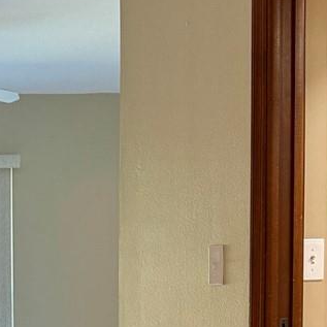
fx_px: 1144
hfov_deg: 14.8
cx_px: -202
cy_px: 407
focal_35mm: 107
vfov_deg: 15.6
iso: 250
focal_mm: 6.76
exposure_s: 1/120
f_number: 1.78
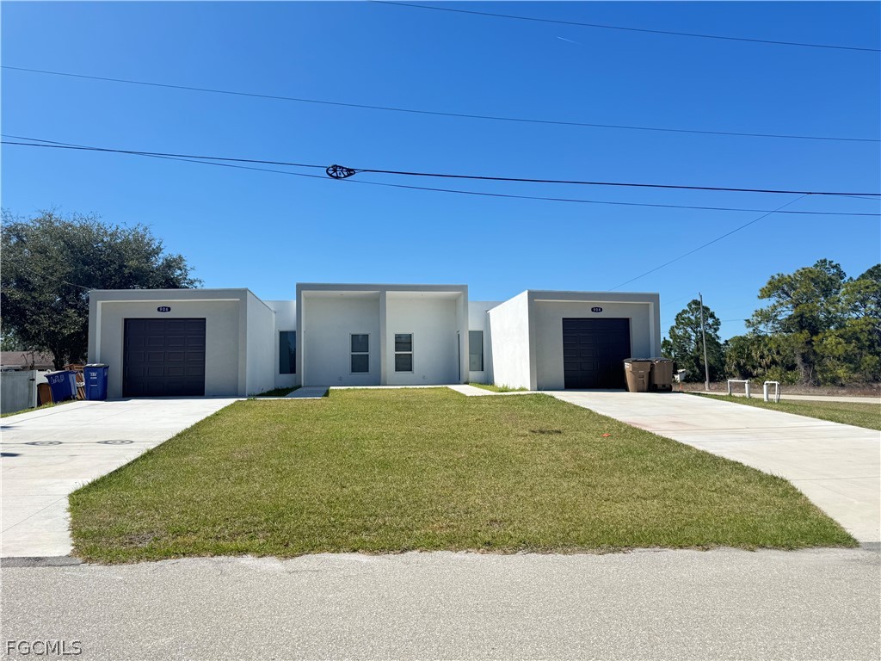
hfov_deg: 71.6
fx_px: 611
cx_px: 440
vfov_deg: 56.8
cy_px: 330
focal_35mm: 24
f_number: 1.78
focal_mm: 6.76
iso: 80
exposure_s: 1/3584
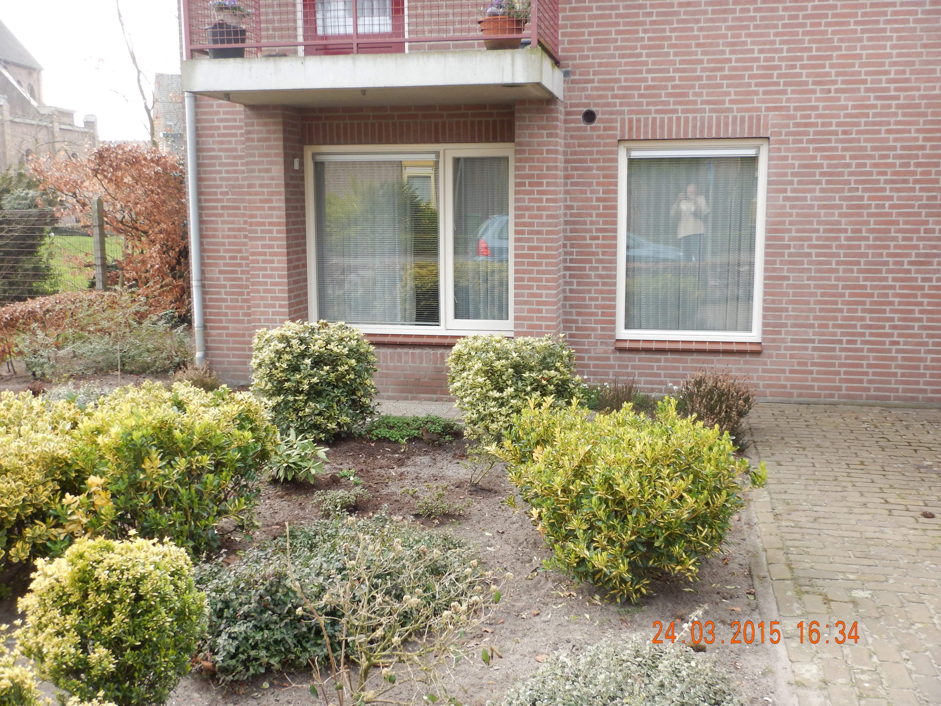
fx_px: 1006
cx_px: 470
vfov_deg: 38.7
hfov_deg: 50.1
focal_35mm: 37
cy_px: 353
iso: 125
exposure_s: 1/60
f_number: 4.2
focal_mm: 6.6
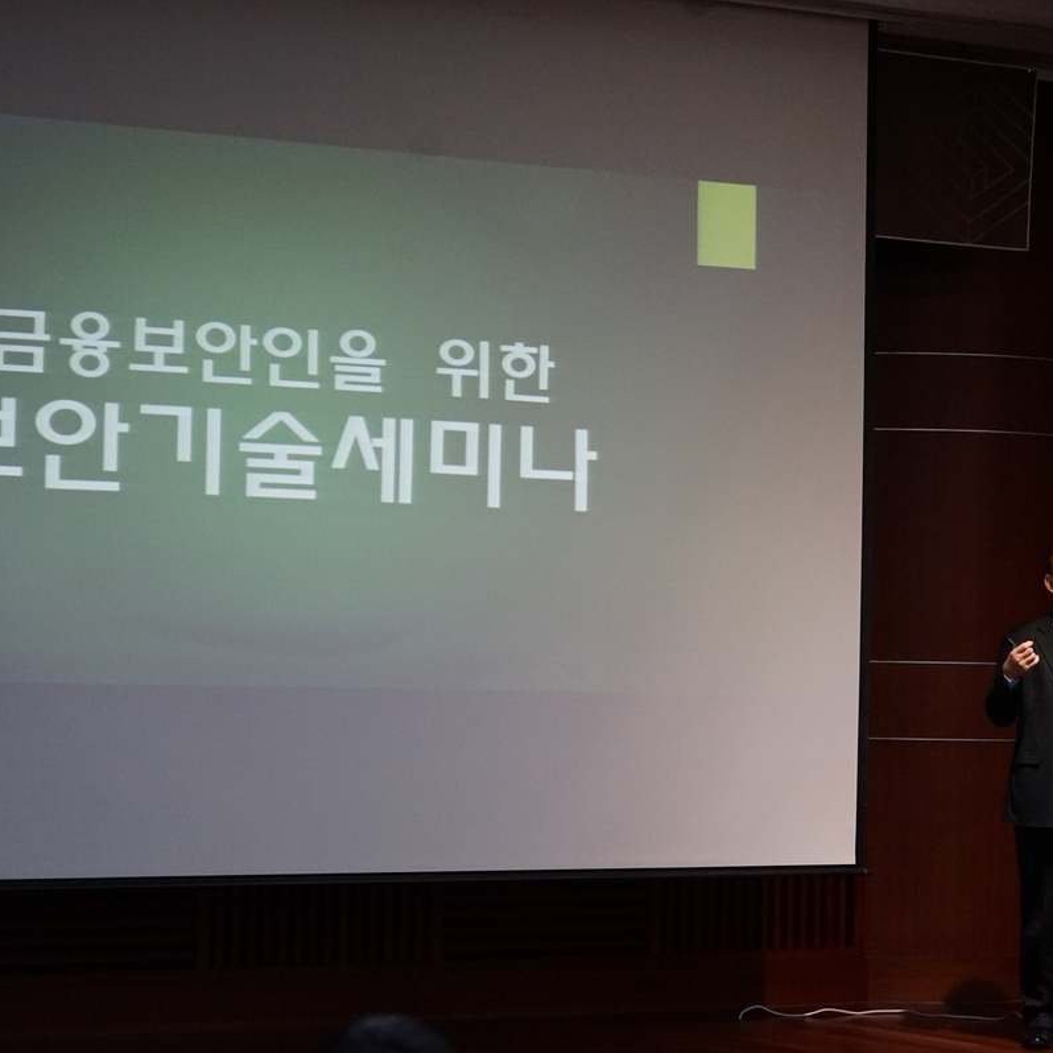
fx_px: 3476
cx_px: 624
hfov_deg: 17.2
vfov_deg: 17.2
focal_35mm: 101
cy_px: 526
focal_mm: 79
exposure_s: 1/160
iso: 4000
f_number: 4
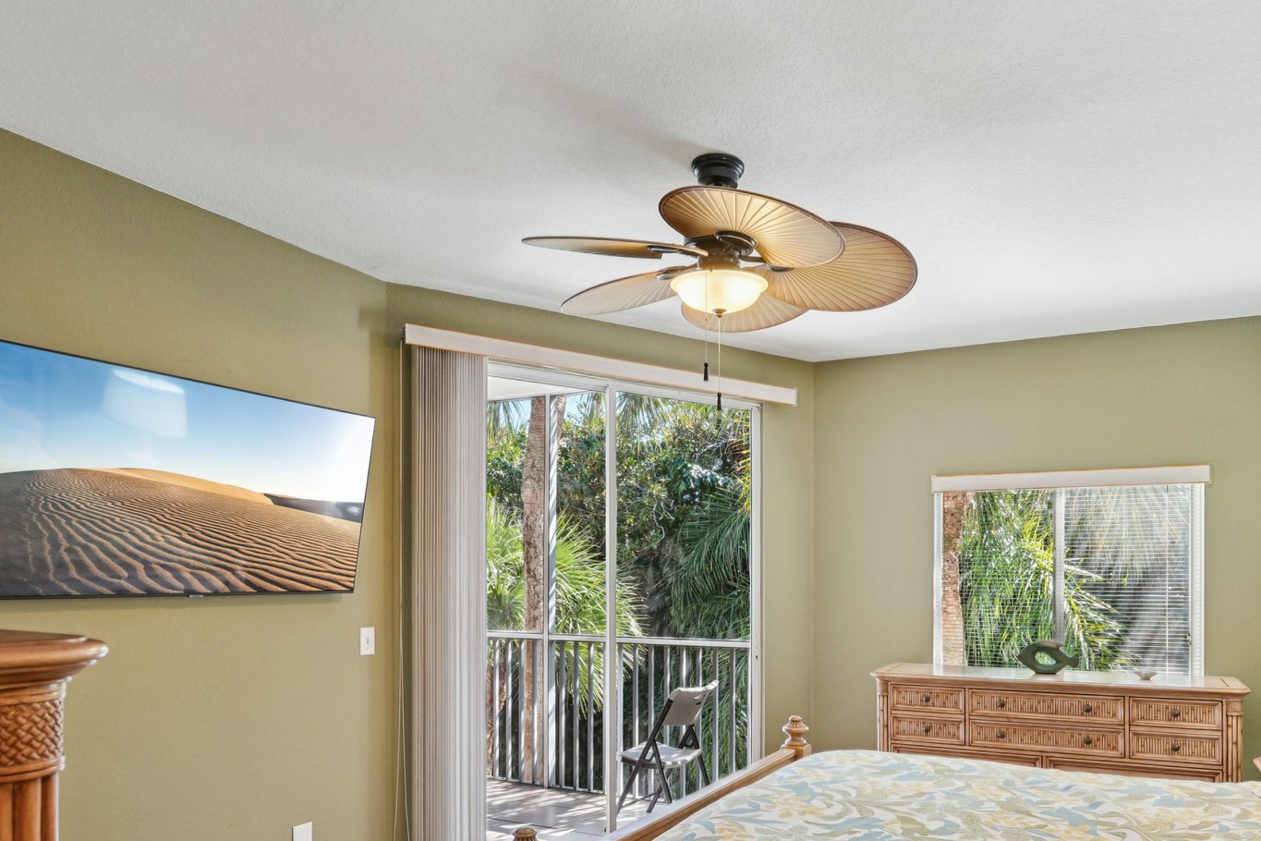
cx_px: 746
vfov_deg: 51.8
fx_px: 841
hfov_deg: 73.1
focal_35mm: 24
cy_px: 580
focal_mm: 16
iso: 400
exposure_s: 1/20
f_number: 8
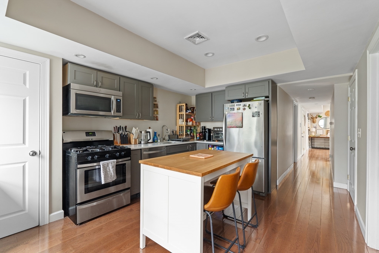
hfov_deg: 96.7
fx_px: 168
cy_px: 126
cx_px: 190
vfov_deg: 73.8
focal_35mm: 16
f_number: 7.1
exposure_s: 1/1.25
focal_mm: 16
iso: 320
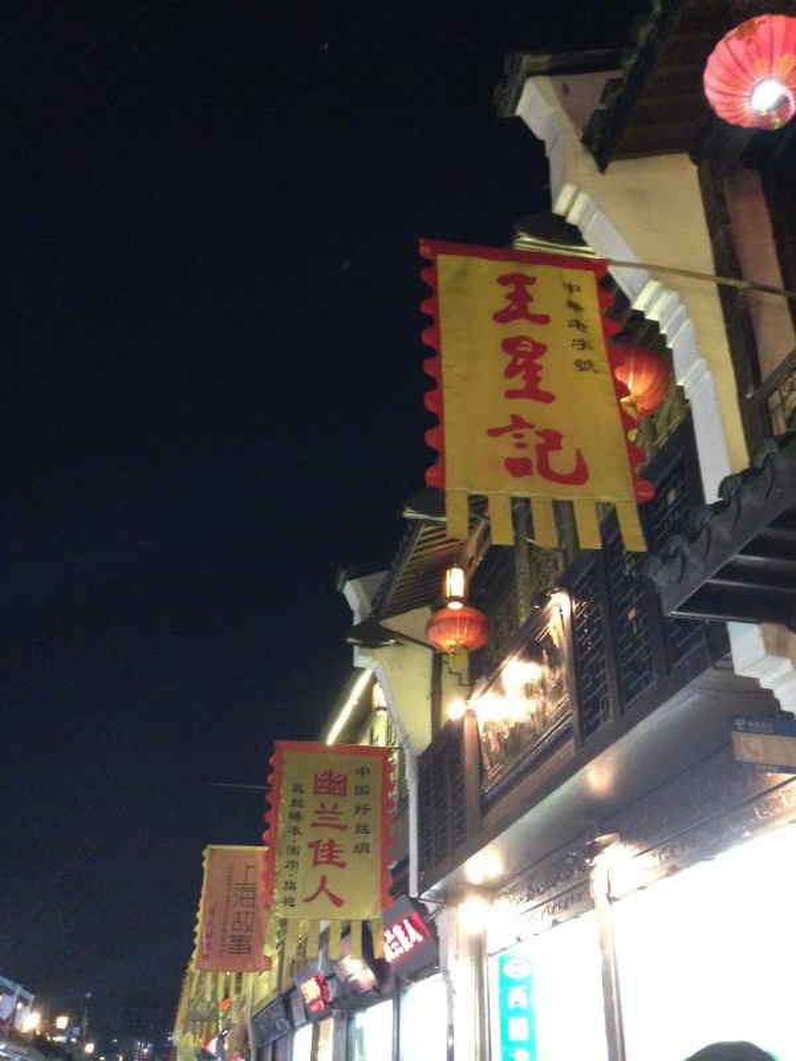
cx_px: 398
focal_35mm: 33
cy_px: 530
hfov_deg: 42.9
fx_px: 1012
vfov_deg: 55.4
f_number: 2.4
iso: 800
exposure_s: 1/15
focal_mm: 4.12
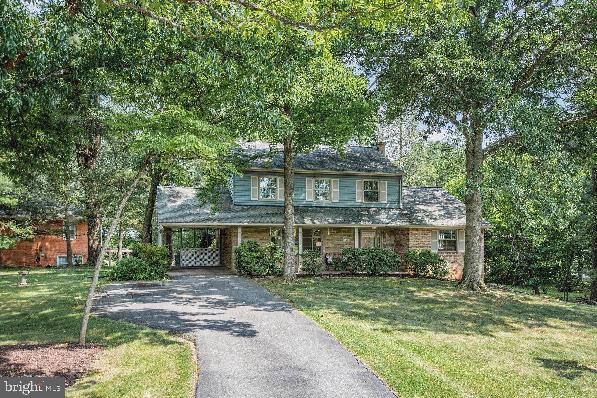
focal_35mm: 32
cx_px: 298
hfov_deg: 58.7
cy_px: 199
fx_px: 531
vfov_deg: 41.1
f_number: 8
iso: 400
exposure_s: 1/50
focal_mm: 32
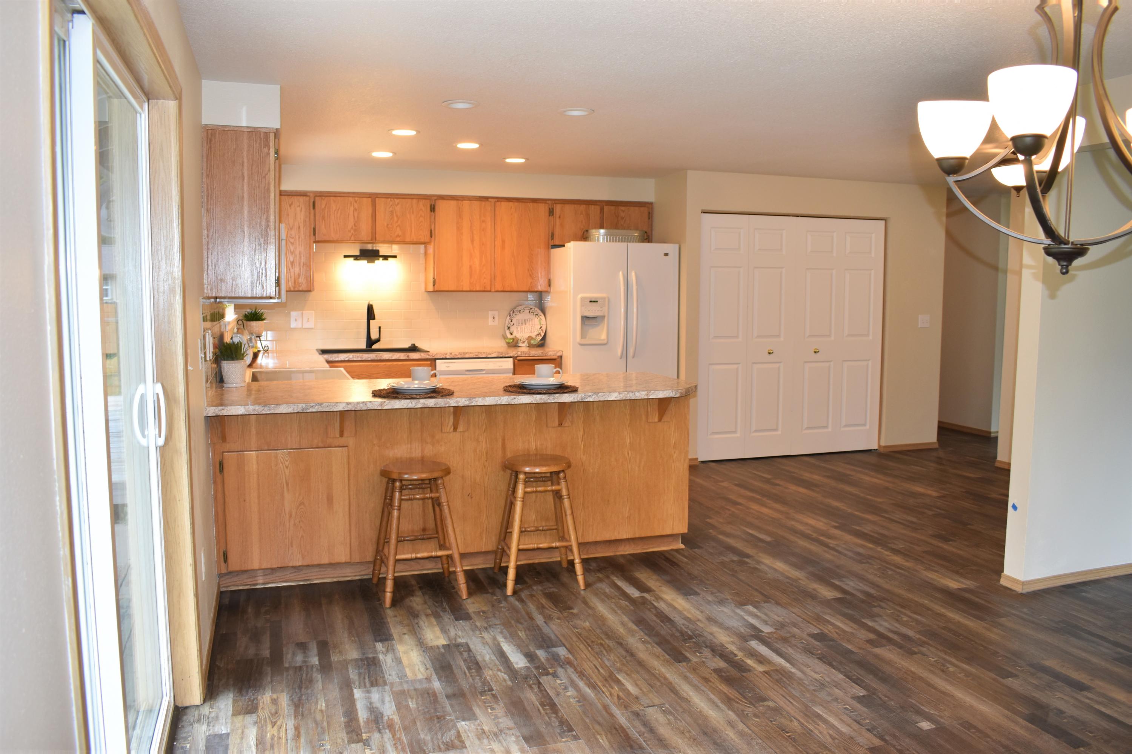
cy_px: 377
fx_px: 849
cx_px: 566
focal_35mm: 27
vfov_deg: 47.9
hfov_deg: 67.4
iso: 220
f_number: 5.6
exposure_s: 1/30
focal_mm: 18
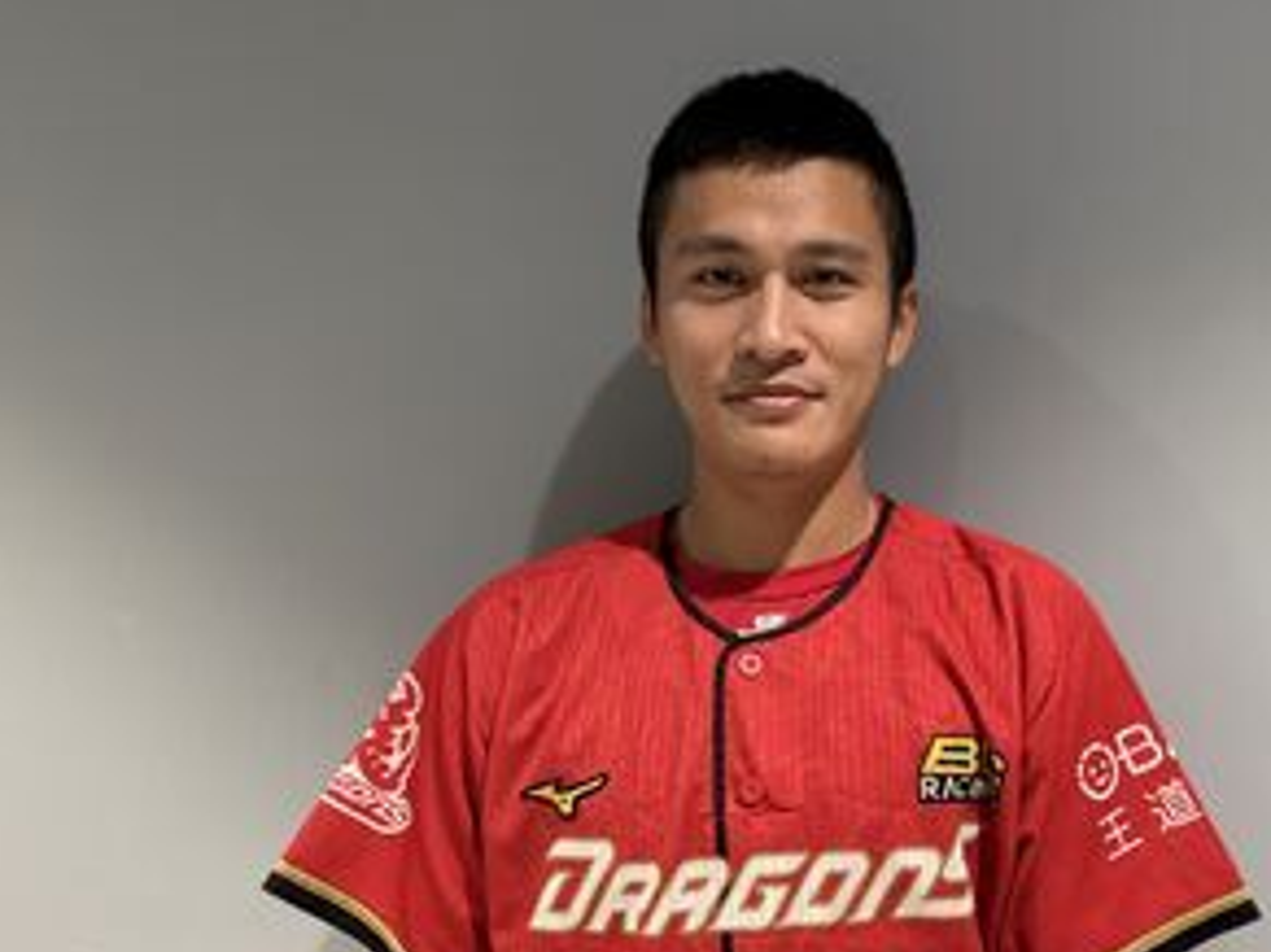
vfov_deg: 42.7
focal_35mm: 33
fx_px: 1211
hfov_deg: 54.3
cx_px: 839
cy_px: 572
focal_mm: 6.76
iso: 500
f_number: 1.78
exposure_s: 1/60
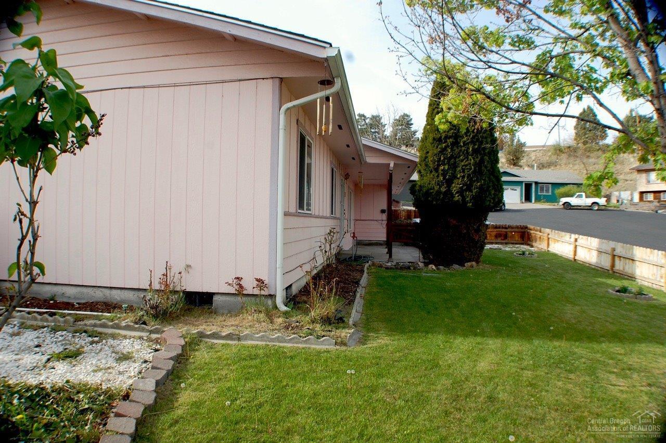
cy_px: 222
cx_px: 333
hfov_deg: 64.6
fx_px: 527
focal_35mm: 28
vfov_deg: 45.6
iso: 200
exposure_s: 1/200
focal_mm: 19
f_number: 7.1
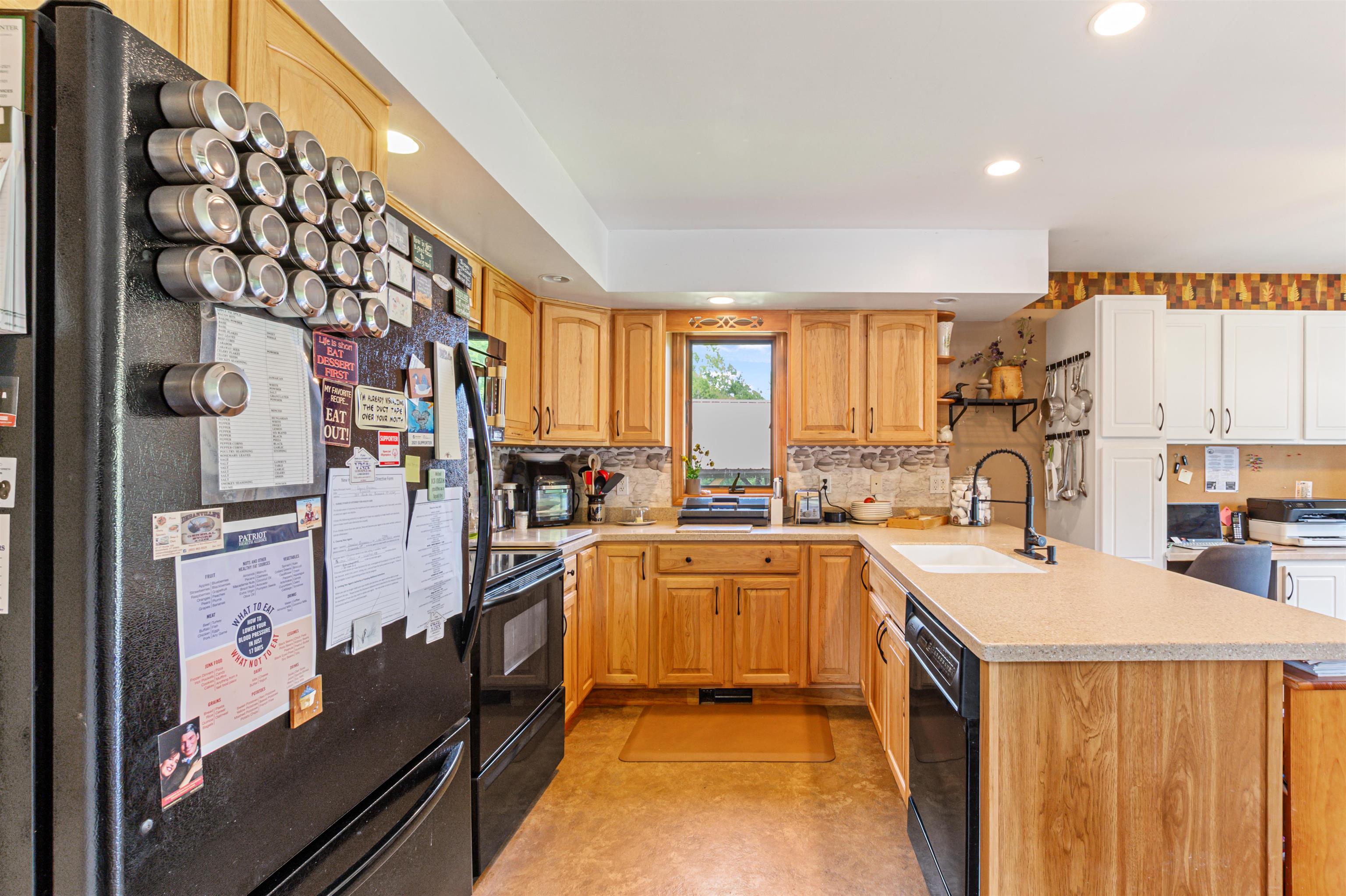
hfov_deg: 100.4
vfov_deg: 77.2
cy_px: 448
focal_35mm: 15
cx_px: 673
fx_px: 560
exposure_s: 1/2
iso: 100
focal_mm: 10
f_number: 8
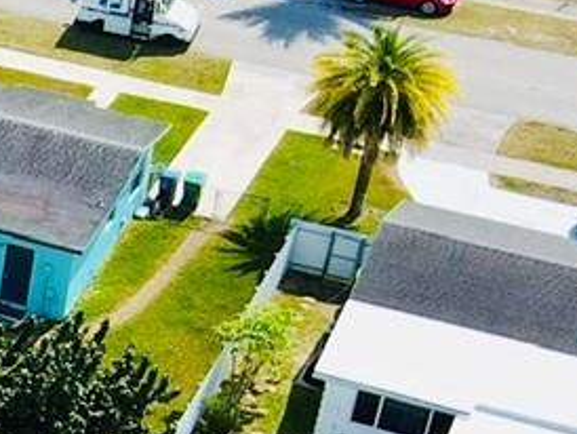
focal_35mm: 140
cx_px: -604
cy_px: 430
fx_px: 2336
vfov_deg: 10.5
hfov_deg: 12.3
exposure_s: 1/640
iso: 100
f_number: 2.8
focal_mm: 4.5
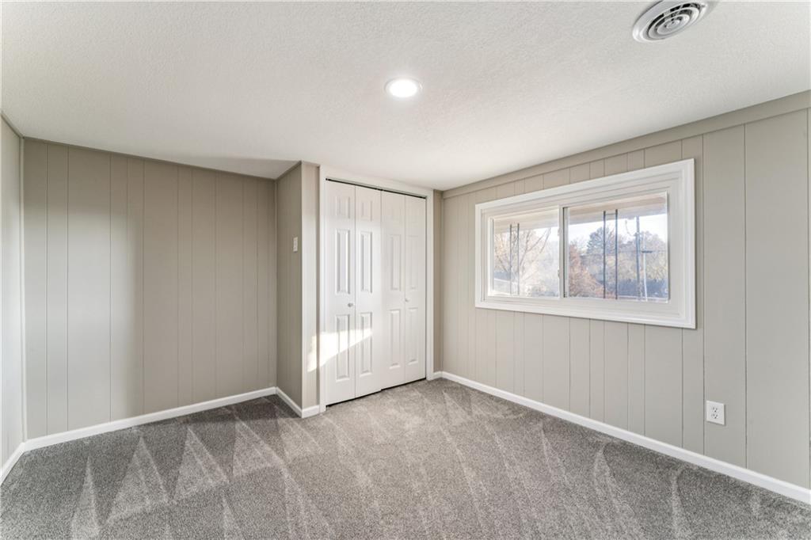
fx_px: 315
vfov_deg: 81.2
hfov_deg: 104.3
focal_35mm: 14
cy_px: 270
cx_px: 406
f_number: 13
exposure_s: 1/8
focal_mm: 14
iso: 400
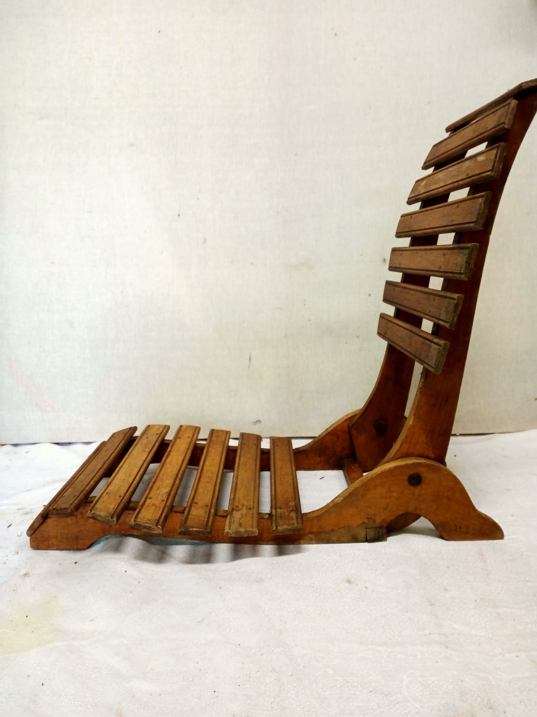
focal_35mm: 28
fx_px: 579
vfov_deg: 63.4
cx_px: 268
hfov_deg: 49.7
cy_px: 358
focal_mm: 4.05
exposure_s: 1/33.3
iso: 607
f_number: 1.8
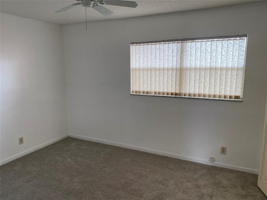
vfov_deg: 53.1
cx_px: 134
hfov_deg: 67.3
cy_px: 100
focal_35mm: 26
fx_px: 201
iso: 125
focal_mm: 4.25
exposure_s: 1/120
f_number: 1.8
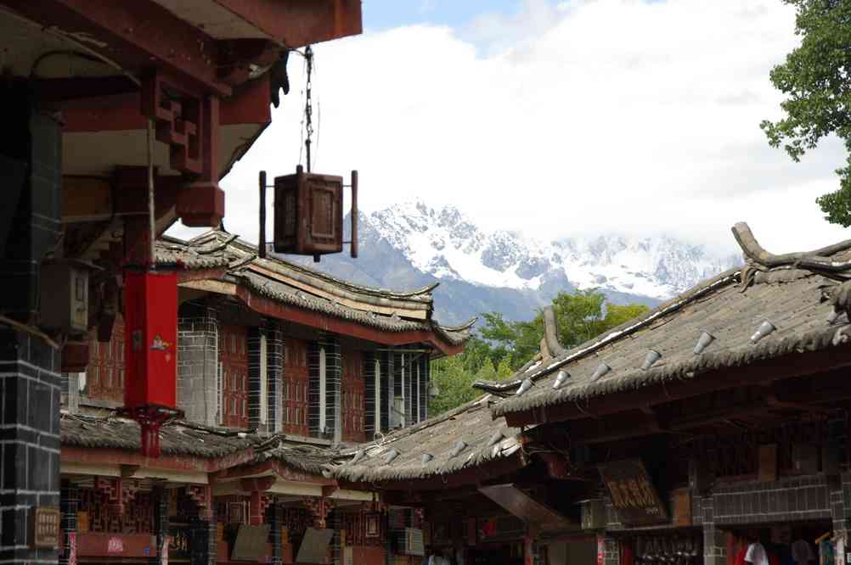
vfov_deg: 9.1
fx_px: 3542
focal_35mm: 150
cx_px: 426
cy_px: 282
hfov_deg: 13.7
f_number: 8
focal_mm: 100
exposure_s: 1/125
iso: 100
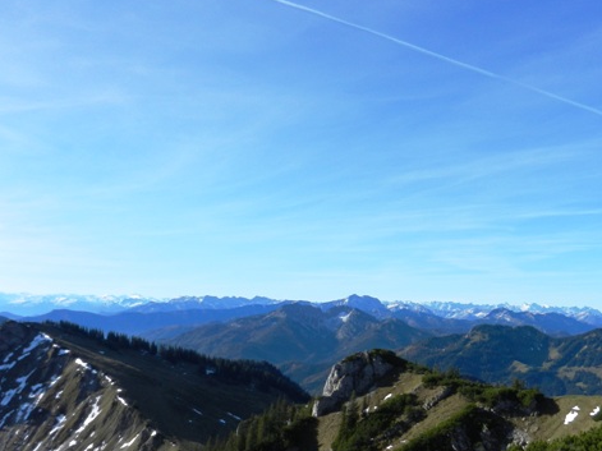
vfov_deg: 41.5
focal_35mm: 34
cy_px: 277
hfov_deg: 53.0
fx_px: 591
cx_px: 399
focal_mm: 4.5
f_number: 3.5
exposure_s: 1/1250
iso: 160
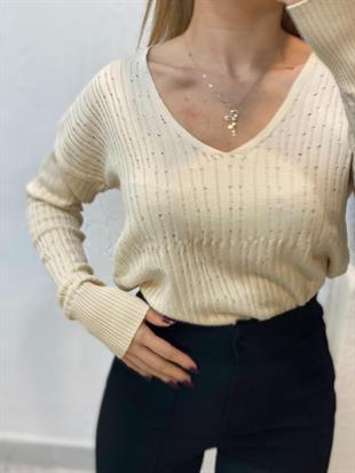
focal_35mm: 52
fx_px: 711
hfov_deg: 28.0
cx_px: 178
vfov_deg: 36.8
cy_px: 236
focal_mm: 6
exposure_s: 1/100
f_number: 2
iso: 100
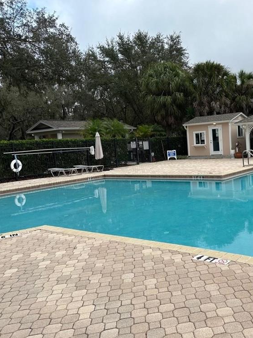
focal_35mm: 33
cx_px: 208
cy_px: 166
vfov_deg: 55.3
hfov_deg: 40.9
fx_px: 321
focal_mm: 6.86
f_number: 1.78
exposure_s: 1/3597
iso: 80
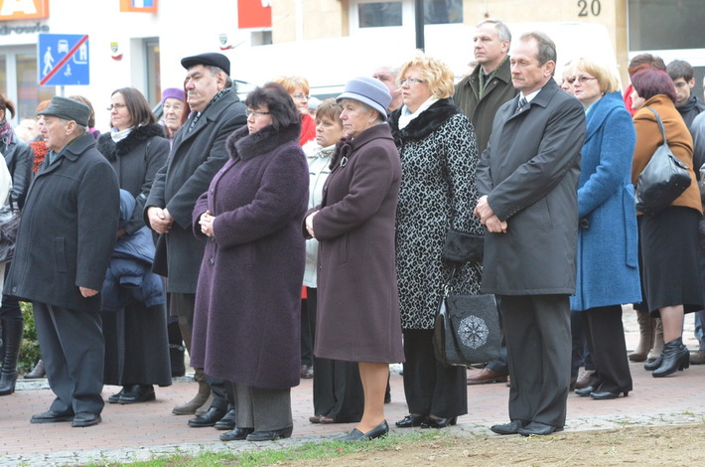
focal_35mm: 129
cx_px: 352
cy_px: 234
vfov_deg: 10.6
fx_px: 2521
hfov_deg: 15.9
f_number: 5.6
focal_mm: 86
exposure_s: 1/125
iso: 1600
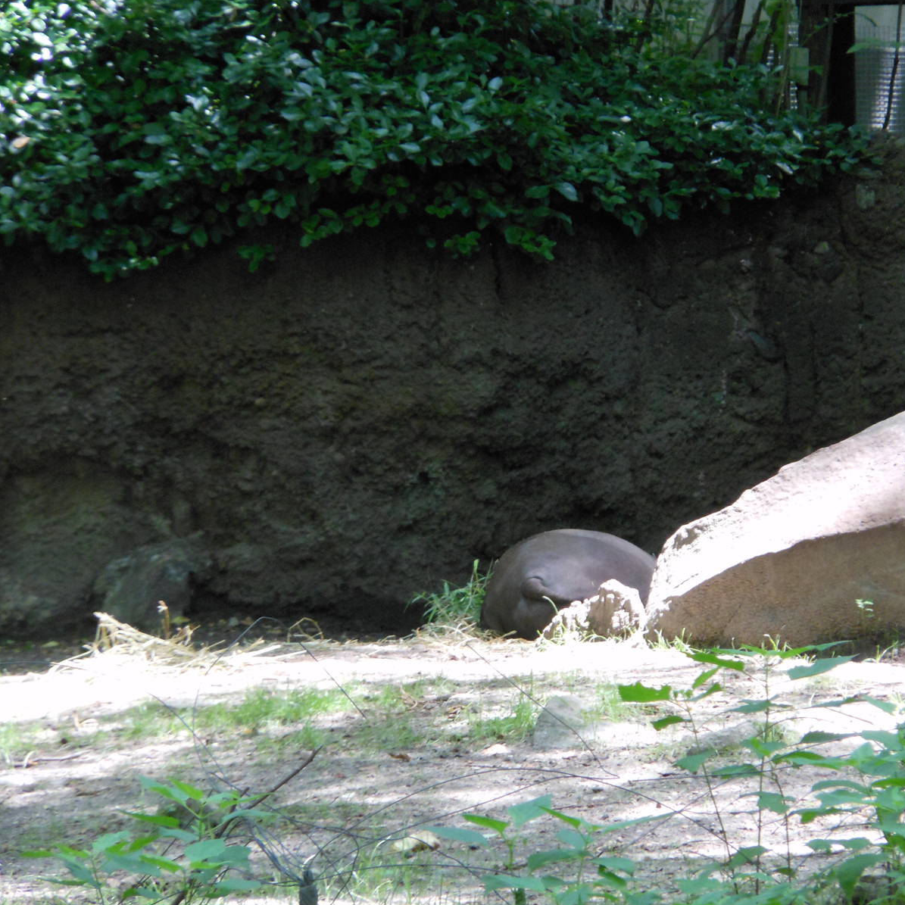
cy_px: 452
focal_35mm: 232
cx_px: 545
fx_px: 6862
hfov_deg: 7.5
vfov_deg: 7.5
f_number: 5.6
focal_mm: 35
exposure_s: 1/60
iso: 400
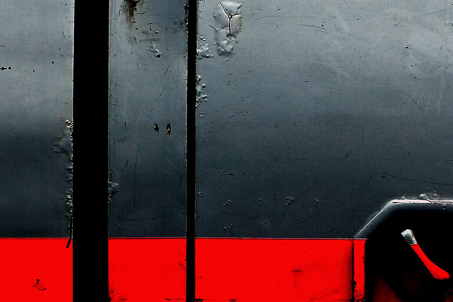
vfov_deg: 5.8
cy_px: 199
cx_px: 458
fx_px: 2957
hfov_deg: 8.7
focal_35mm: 235
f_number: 10
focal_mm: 50
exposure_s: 1/400
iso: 400
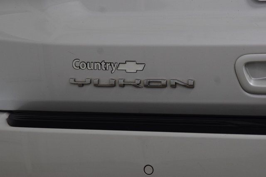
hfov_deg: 19.5
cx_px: 133
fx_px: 776
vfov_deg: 13.0
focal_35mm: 105
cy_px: 88
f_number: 5.6
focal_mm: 70
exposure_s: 1/125
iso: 1600
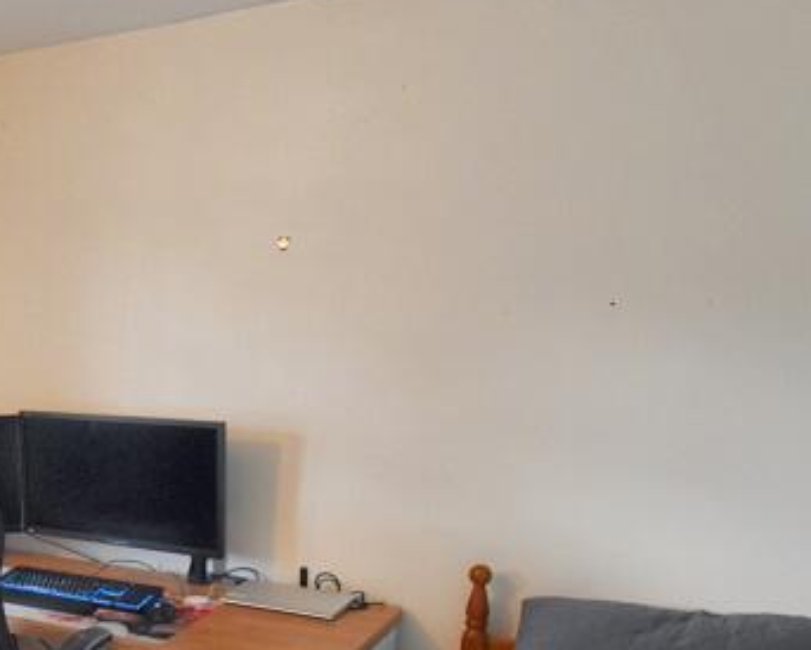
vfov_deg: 34.7
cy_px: 514
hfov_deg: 37.6
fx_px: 1009
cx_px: -52
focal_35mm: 42
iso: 1250
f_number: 3.5
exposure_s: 1/125
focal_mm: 10
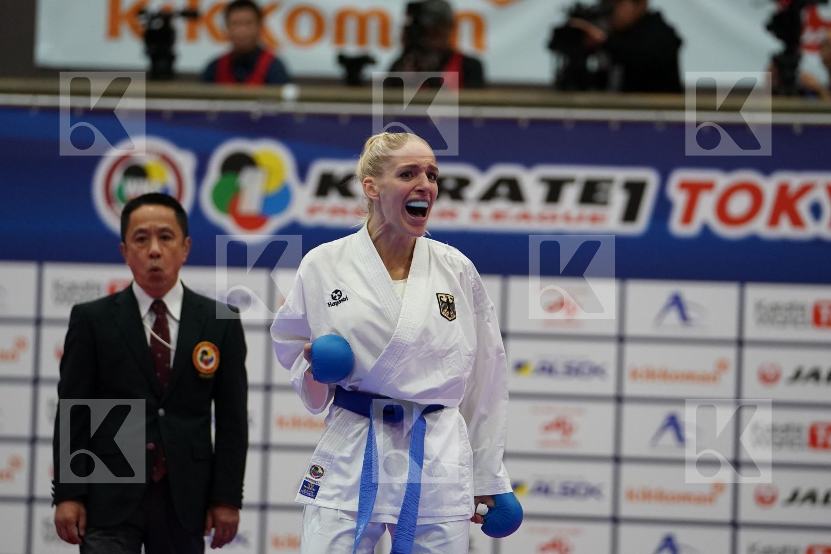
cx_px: 416
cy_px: 277
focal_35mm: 252
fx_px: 5817
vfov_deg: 5.5
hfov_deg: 8.2
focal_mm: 168
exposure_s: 1/1000
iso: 3200
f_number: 2.8
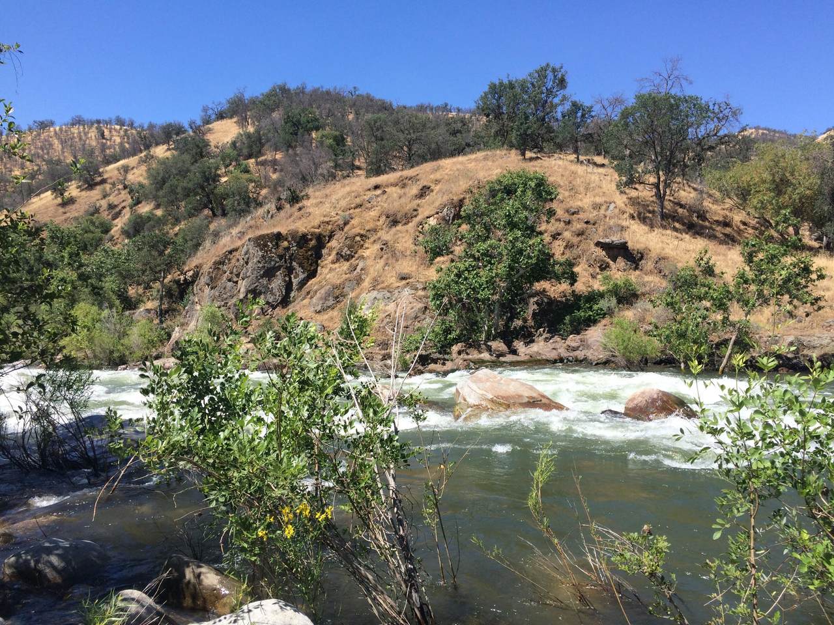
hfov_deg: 61.7
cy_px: 312
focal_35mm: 29
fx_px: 699
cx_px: 417
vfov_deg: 48.2
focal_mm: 4.15
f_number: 2.2
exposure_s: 1/1466
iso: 32
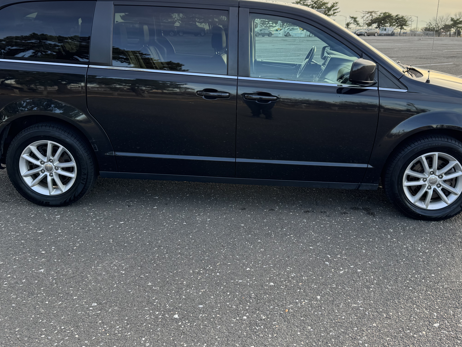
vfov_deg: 41.6
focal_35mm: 34
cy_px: 138
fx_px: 454
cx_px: 244
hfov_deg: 53.9
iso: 80
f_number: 1.78
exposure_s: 1/495
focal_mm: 6.76
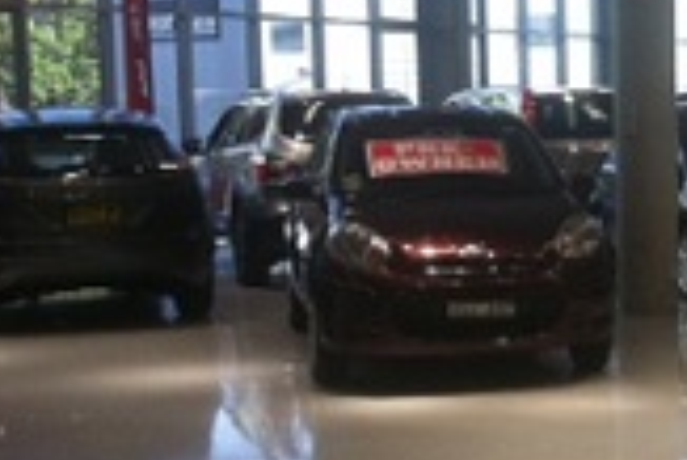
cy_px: 327
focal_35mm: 103
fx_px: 1967
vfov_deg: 13.3
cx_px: 735
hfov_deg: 19.1
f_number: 2.8
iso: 80
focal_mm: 3.85
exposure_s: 1/120
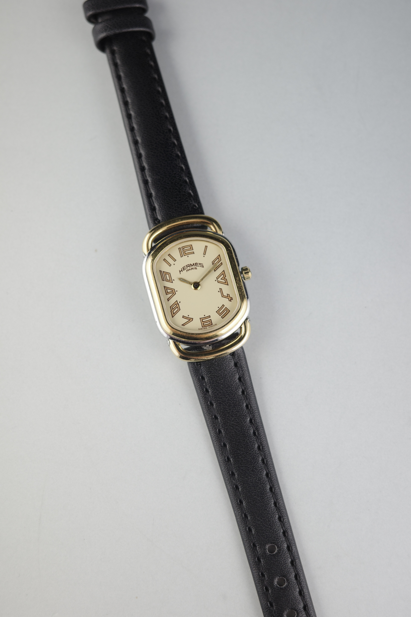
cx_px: 206
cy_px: 308
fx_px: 685
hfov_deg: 33.4
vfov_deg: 48.5
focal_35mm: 40
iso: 200
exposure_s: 1/160
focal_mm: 26
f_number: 3.5
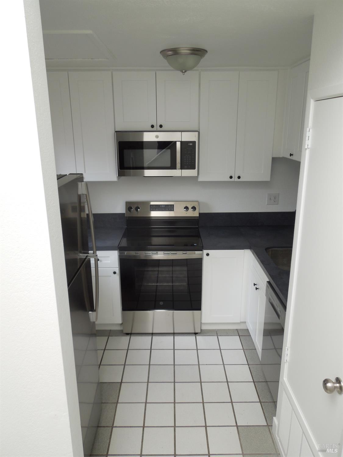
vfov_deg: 69.4
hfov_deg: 54.9
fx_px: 330
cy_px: 228
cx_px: 172
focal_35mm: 25
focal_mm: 4.5
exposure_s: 1/40
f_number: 3.3
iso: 100
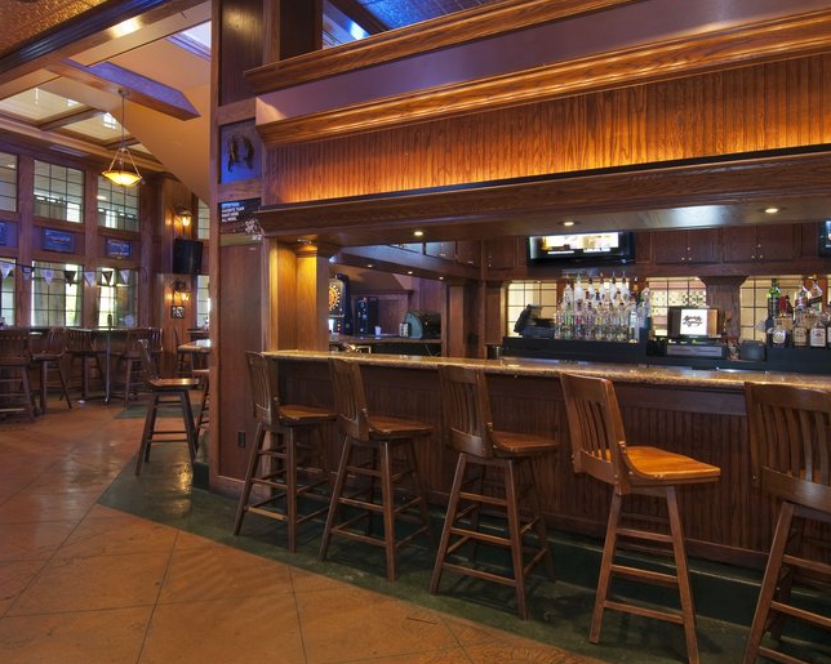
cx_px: 400
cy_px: 333
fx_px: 516
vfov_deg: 65.5
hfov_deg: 77.6
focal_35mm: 21
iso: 100
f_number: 10
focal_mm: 12
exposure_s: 3
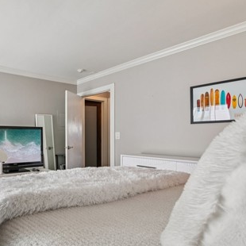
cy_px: 148
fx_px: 169
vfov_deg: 71.4
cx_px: 20
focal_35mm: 21
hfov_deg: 60.0
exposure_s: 1/10
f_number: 8
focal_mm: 12
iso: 250
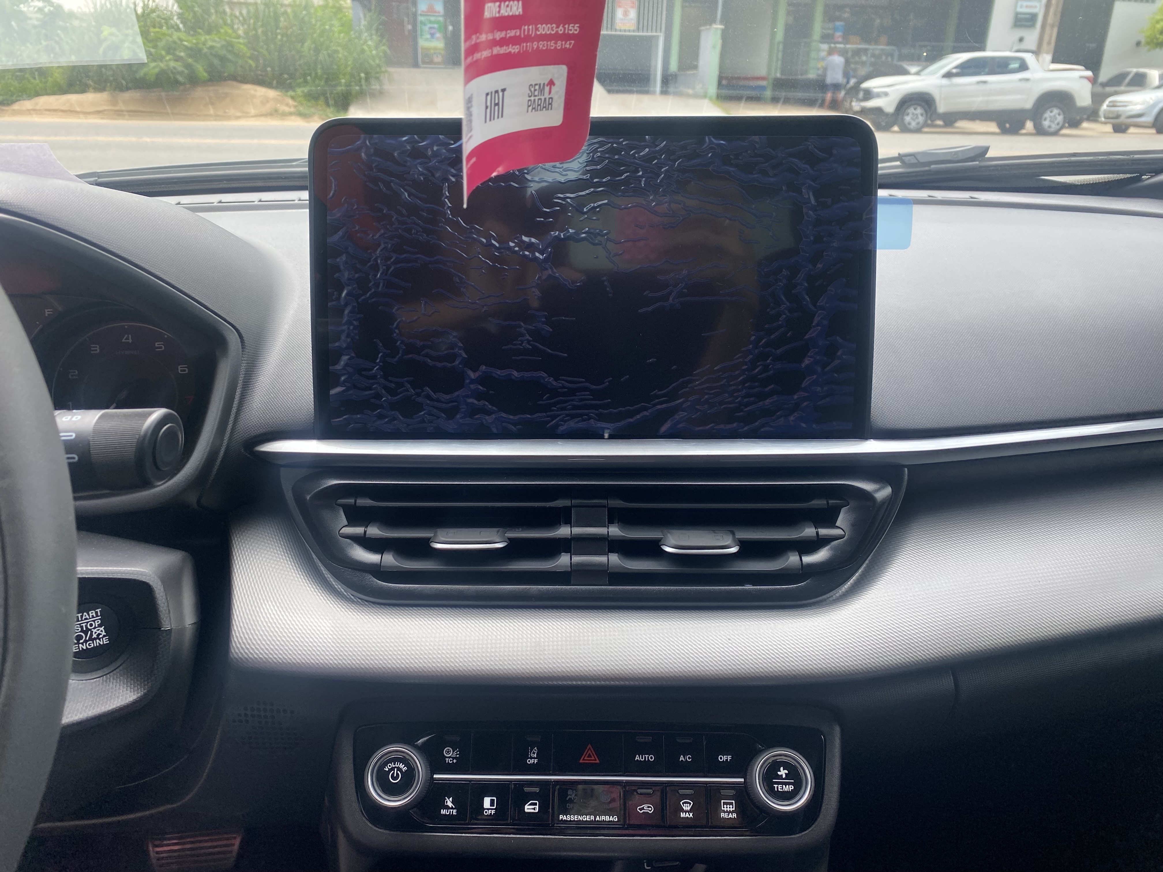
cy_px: 436
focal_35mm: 26
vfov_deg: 53.1
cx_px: 582
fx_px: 874
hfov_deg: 67.3
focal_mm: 4.25
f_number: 1.8
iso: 32
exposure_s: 1/368
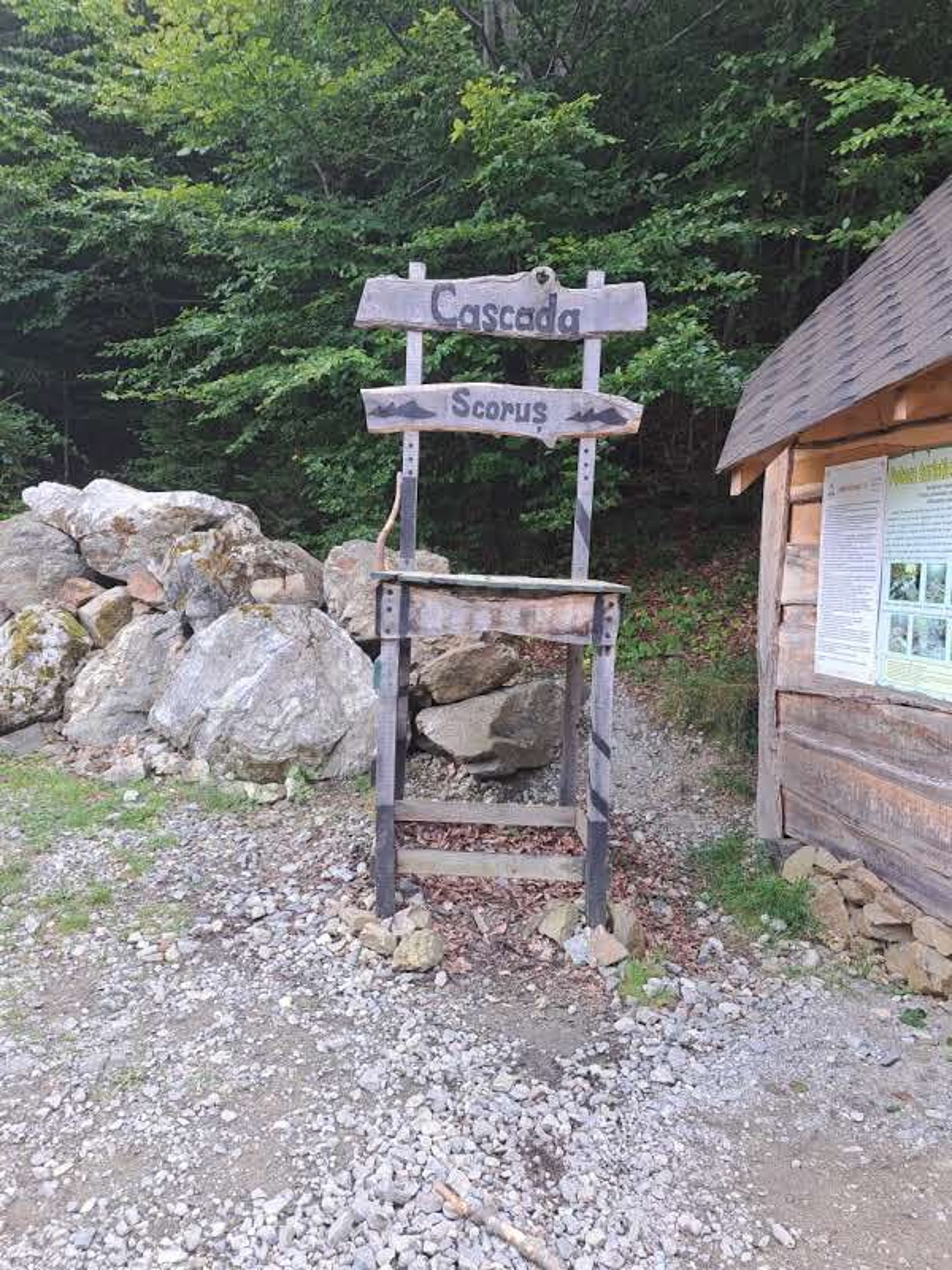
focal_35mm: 24
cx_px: 476
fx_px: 880
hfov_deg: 56.8
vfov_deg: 71.6
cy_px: 635
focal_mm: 5.23
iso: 50
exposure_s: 1/50
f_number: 1.8
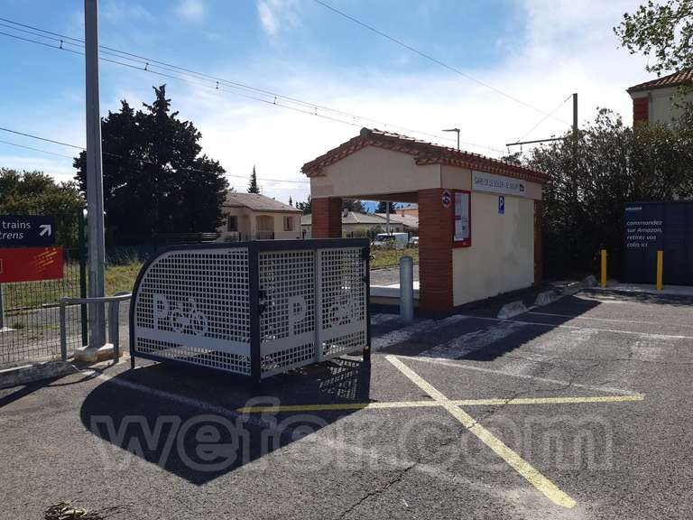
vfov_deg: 53.1
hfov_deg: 67.3
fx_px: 521
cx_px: 346
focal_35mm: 26
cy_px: 260
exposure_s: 1/2381
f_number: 1.7
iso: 40
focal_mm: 3.92
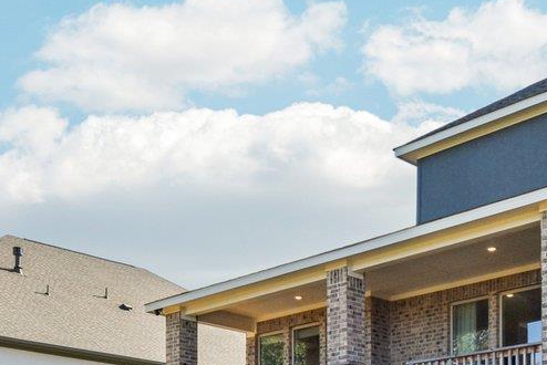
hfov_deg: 34.4
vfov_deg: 20.9
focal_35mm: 58
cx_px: 319
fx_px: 882
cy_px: 498
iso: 400
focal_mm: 14
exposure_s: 1/1000
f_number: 8
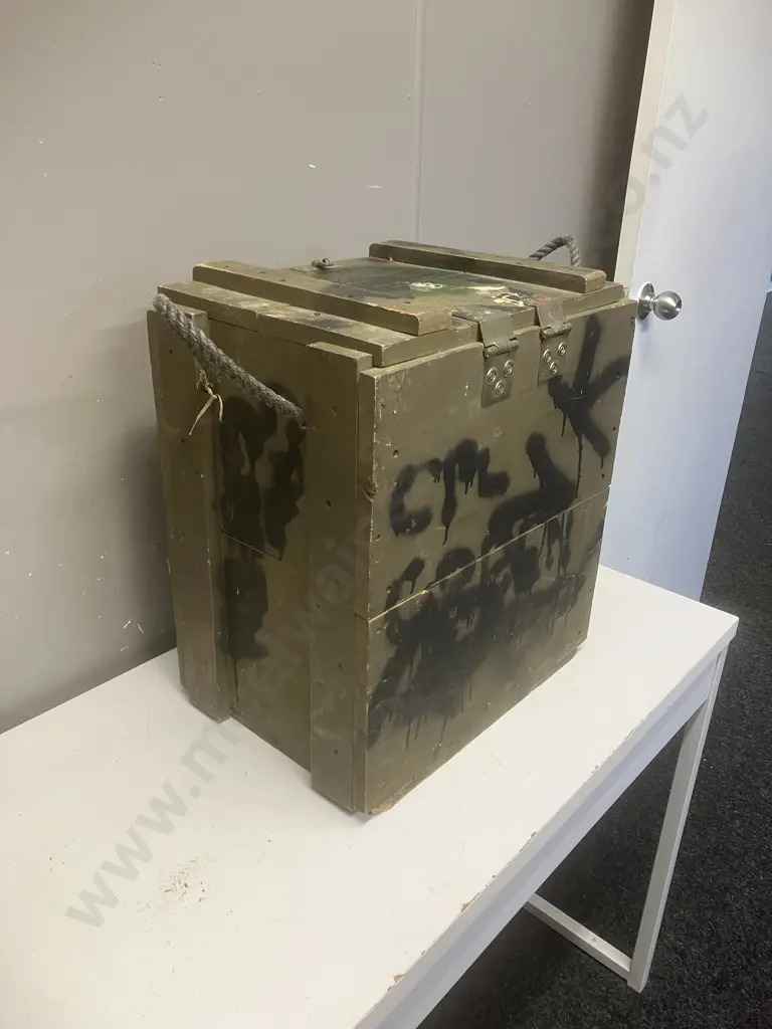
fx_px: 833
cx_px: 386
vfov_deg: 63.4
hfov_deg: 49.7
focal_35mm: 28
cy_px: 514
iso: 64
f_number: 1.8
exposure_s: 1/50
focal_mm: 3.99
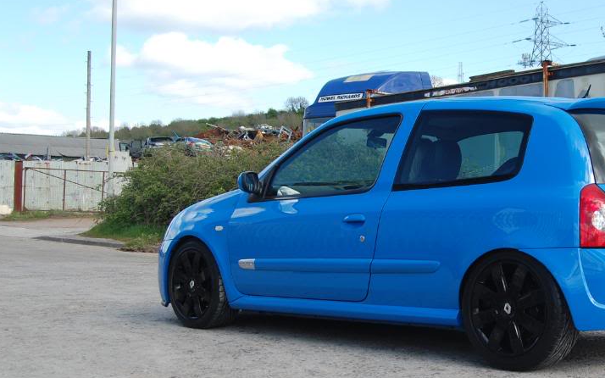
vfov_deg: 22.7
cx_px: 429
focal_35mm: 57
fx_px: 940
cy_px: 215
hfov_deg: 35.1
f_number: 8
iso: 200
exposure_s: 1/250
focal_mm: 26
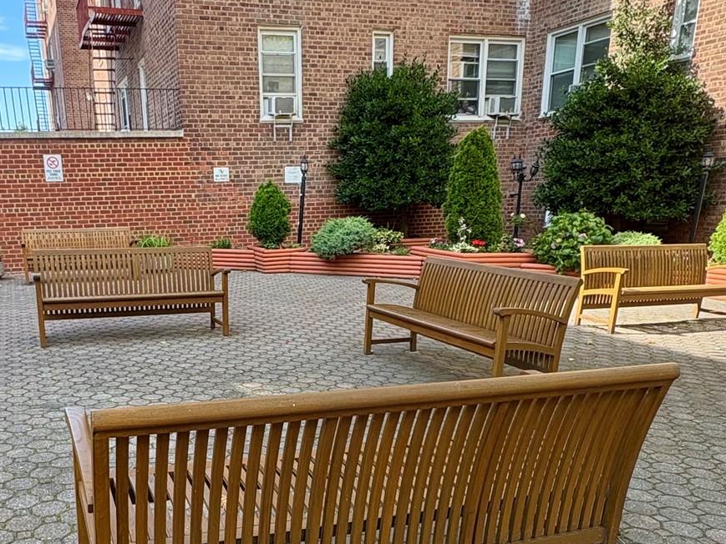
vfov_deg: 41.7
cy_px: 409
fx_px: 692
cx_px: 253
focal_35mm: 33
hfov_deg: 54.4
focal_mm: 2.22
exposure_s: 1/244
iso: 40
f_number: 2.2
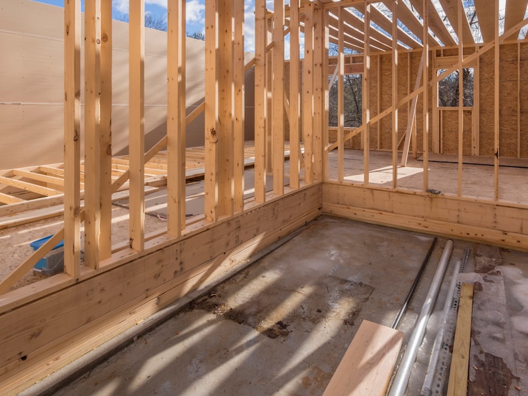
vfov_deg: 61.4
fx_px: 320
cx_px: 280
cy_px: 121
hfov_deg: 78.9
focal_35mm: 21
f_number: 8
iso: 200
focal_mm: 7
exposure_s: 1/250
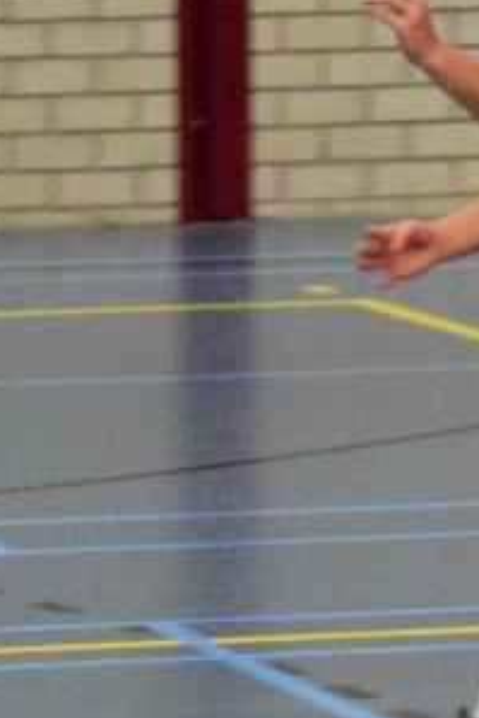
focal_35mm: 215
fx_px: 4292
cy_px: 37
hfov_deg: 6.3
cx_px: 610
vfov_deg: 9.5
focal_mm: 55
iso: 5000
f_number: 7.1
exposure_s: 1/200
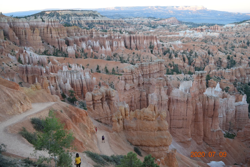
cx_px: 125
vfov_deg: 40.0
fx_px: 229
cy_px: 84
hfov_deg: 57.2
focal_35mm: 33
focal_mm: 22
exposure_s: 1/125
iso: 800
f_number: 4.5
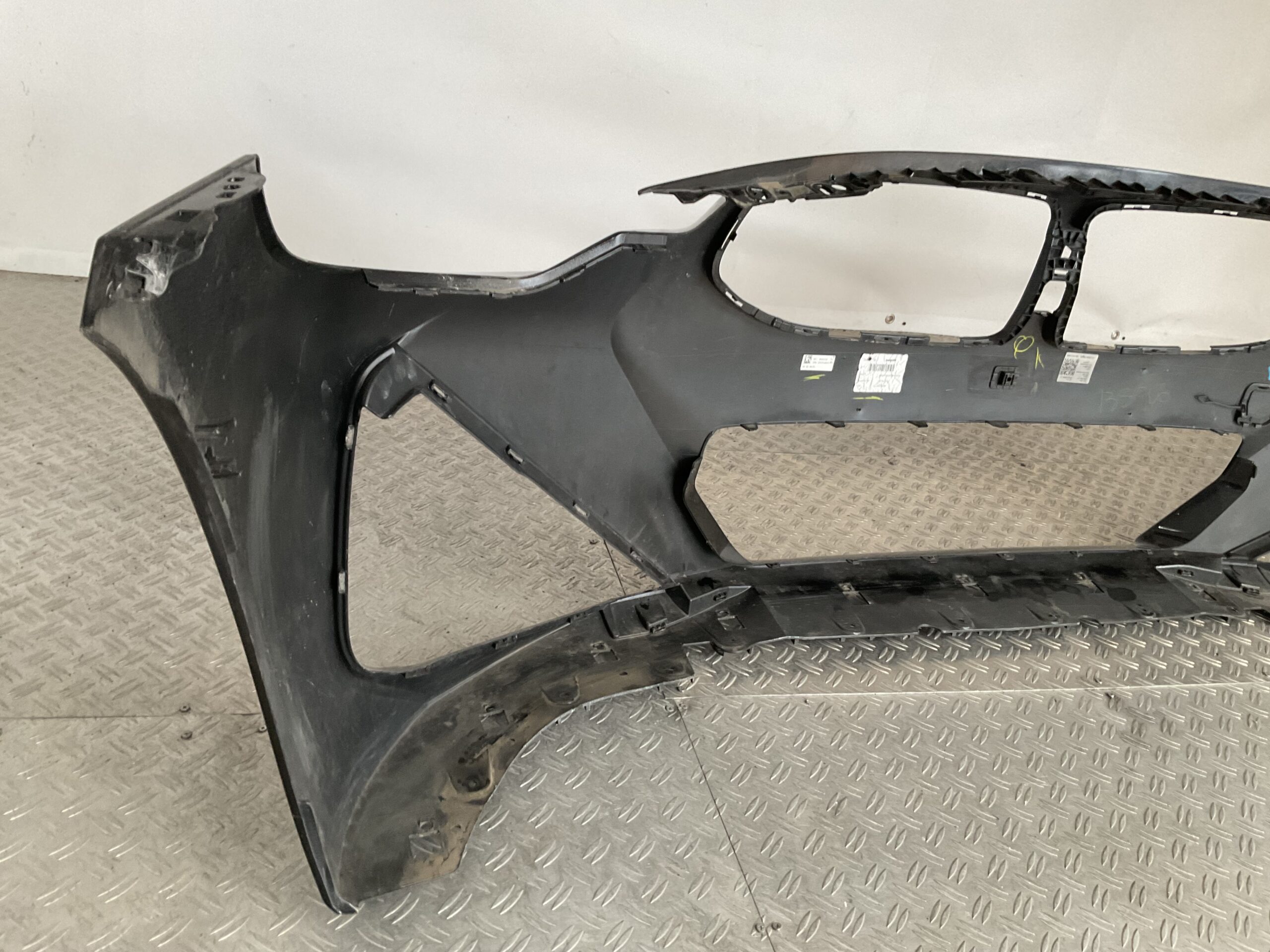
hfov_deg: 61.7
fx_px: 1064
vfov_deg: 48.2
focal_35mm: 29
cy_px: 476
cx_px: 635
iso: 100
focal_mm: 3
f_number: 1.8
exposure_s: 1/50
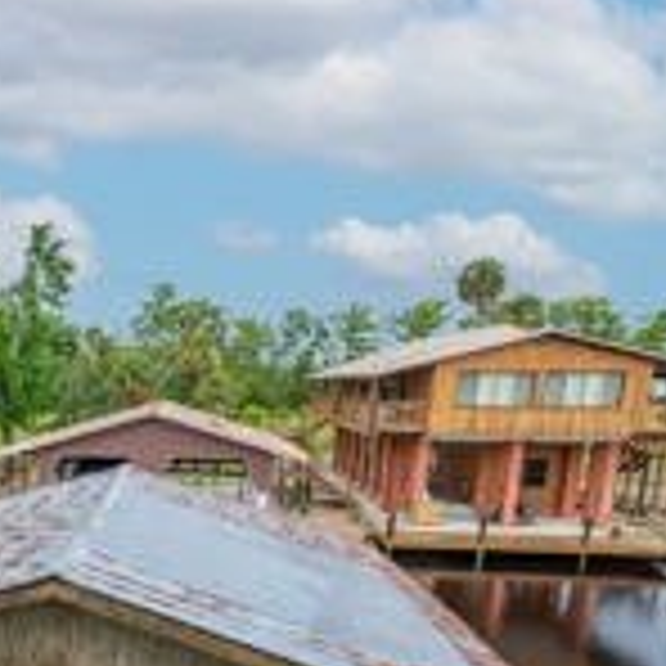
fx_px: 784
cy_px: 572
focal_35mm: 36
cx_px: 38
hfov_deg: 41.5
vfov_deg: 43.0
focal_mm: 14
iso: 400
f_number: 8
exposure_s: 1/2000
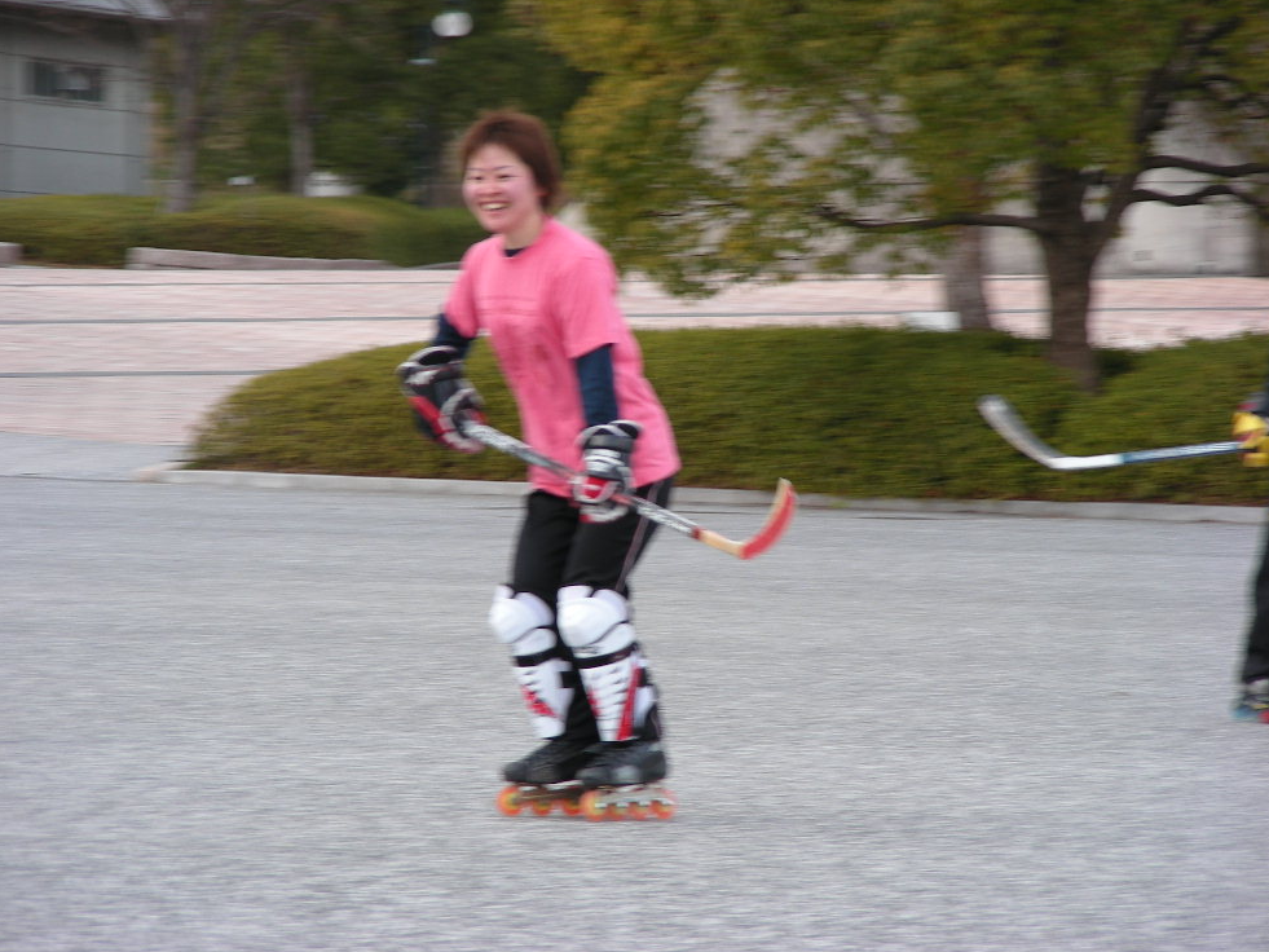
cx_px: 616
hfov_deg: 8.2
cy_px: 467
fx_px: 8799
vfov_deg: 6.2
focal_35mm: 240
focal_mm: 38.3
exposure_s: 1/80.2
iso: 50
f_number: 3.5
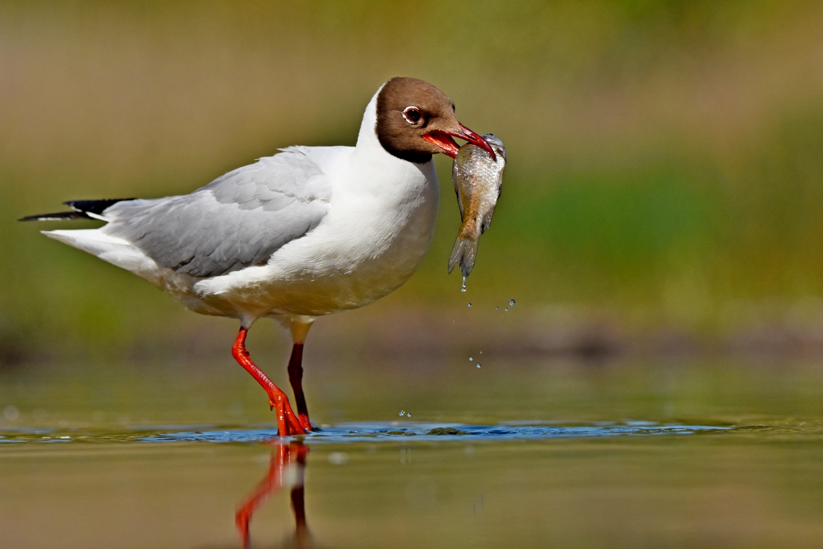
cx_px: 412
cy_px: 274
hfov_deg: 6.9
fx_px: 6858
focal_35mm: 300
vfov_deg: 4.6
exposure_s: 1/3200
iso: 640
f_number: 5
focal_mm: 200
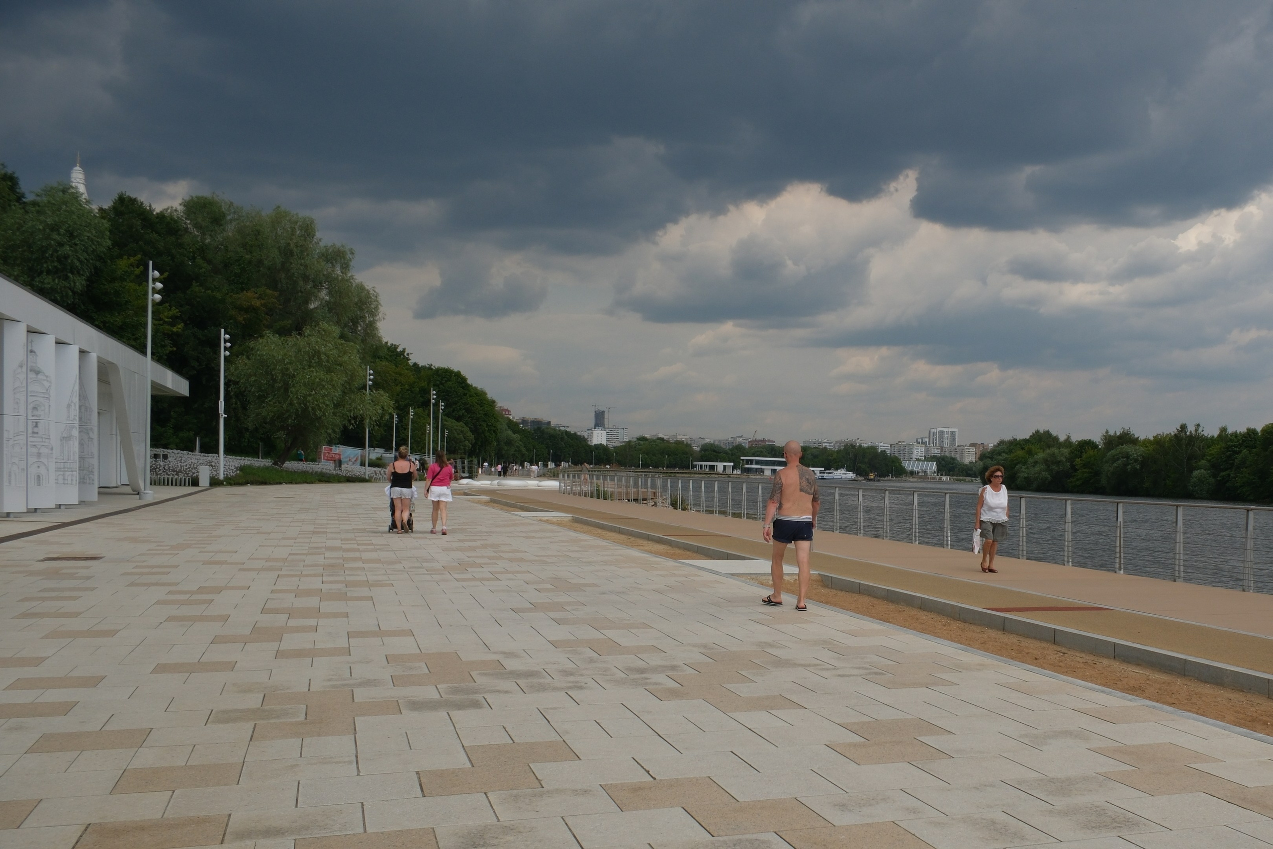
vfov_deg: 47.9
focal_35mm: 27
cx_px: 636
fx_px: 955
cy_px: 424
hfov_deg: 67.4
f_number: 10
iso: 320
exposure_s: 1/640
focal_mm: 18
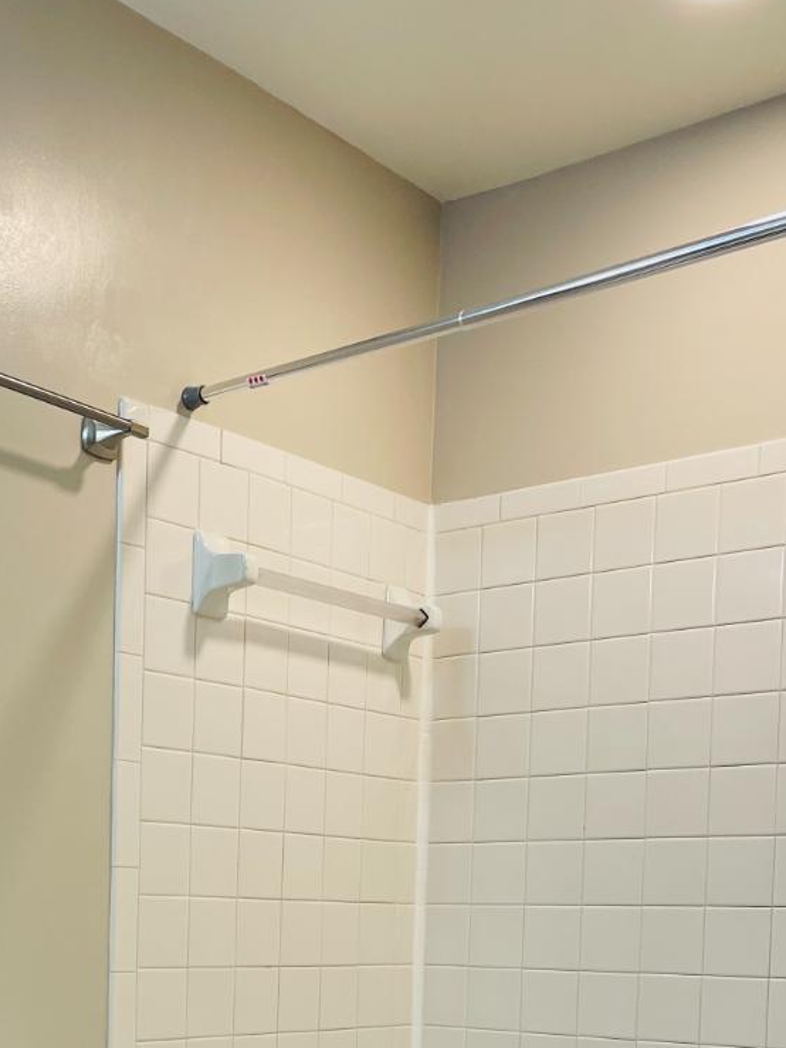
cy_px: 984
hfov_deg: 27.7
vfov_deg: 34.3
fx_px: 1573
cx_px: 201
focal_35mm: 52
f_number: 1.6
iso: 100
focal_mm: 5.1
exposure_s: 1/120
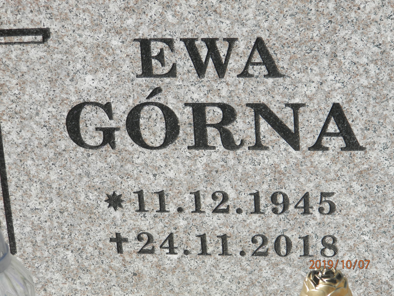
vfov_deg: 11.2
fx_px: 1502
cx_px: 197
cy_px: 148
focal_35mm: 132
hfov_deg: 14.9
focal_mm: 23.6
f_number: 4.7
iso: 80
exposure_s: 1/640
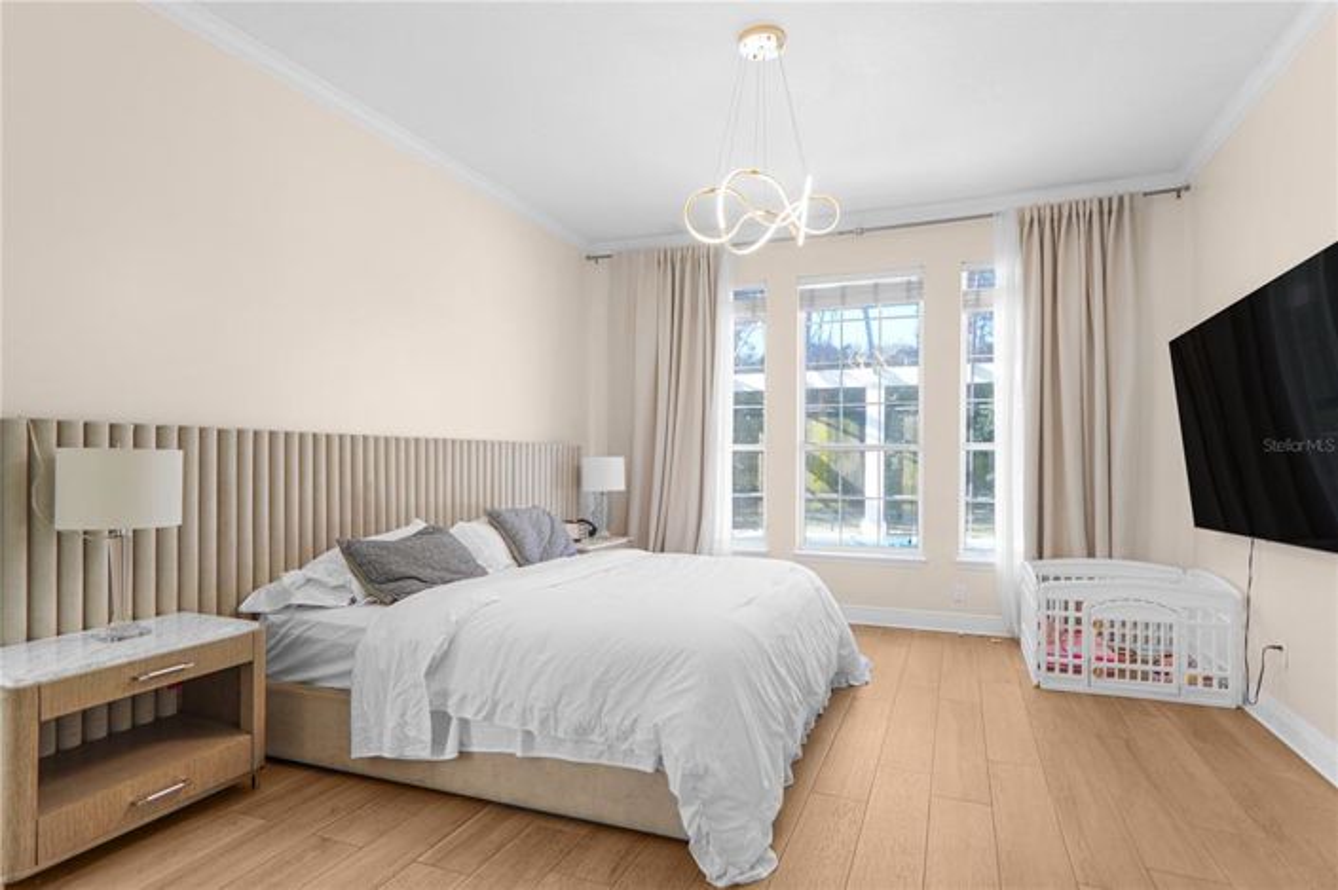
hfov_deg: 90.0
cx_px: 669
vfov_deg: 67.3
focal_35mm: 18
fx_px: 669
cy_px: 445
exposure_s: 1/30
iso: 125
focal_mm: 12
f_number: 2
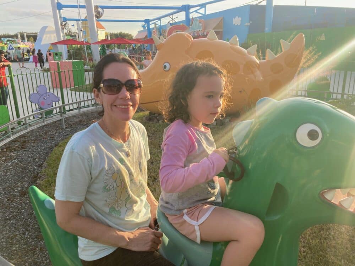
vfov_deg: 49.7
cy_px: 133
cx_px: 178
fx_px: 287
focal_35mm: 28
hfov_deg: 63.4
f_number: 1.8
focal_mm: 3.99
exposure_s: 1/558
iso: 20
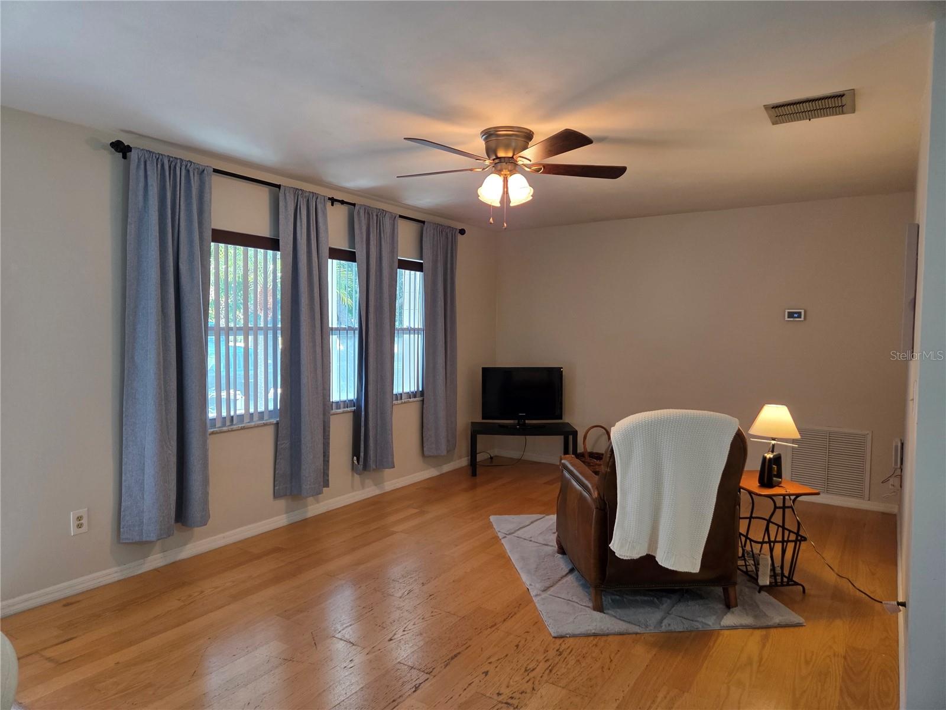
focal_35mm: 23
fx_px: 629
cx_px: 473
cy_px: 355
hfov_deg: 73.9
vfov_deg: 58.9
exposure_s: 1/120
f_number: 1.8
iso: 320
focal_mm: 5.4
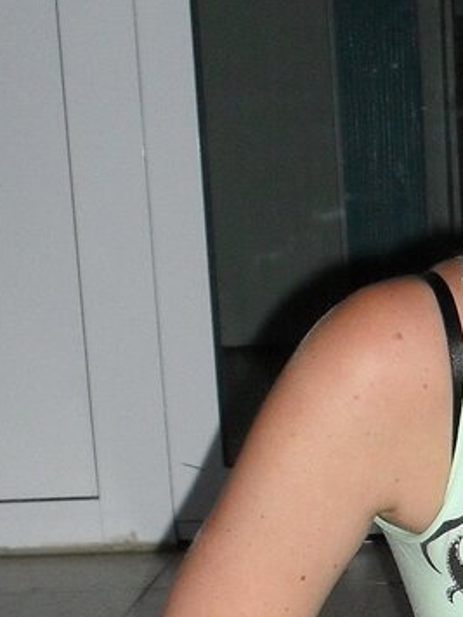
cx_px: 629
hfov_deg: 12.1
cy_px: 837
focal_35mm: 118
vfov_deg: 15.7
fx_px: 2104
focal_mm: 6.3
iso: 200
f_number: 3.2
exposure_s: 1/45
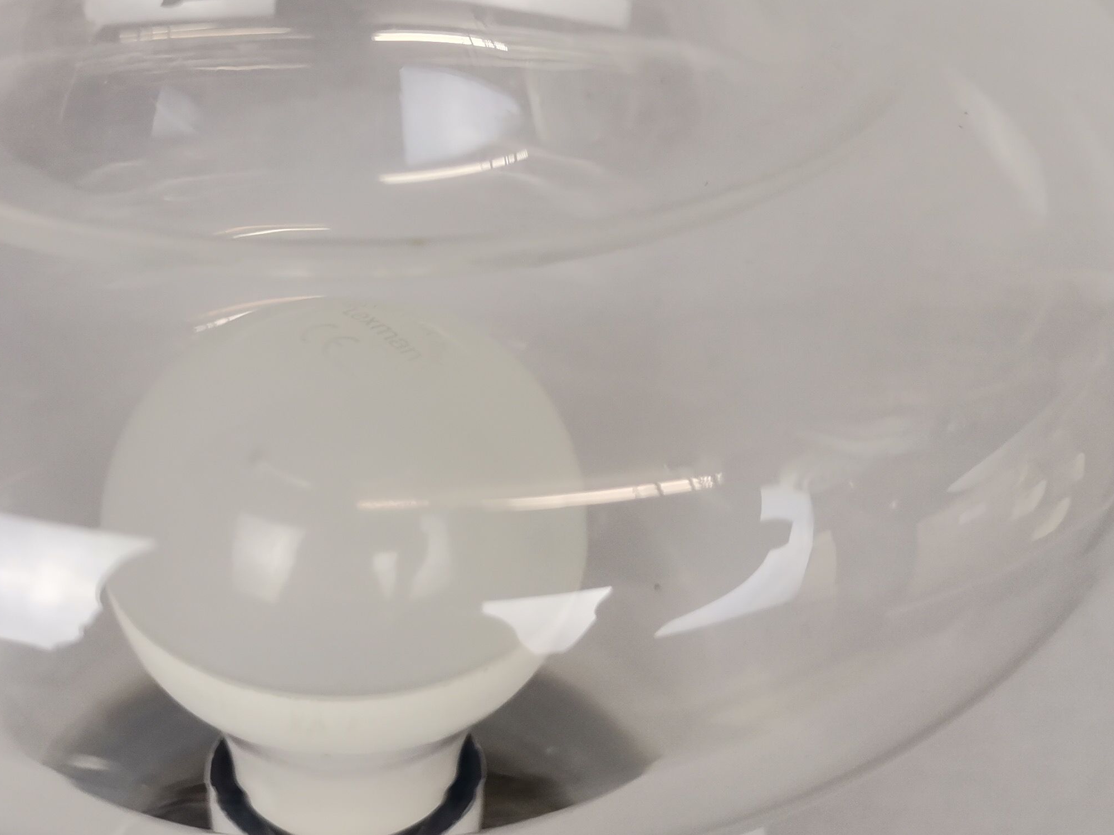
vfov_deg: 27.3
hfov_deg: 36.6
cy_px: 129
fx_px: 1673
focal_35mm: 52
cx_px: 404
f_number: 1.8
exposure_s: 1/100
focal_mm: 4.75
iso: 125
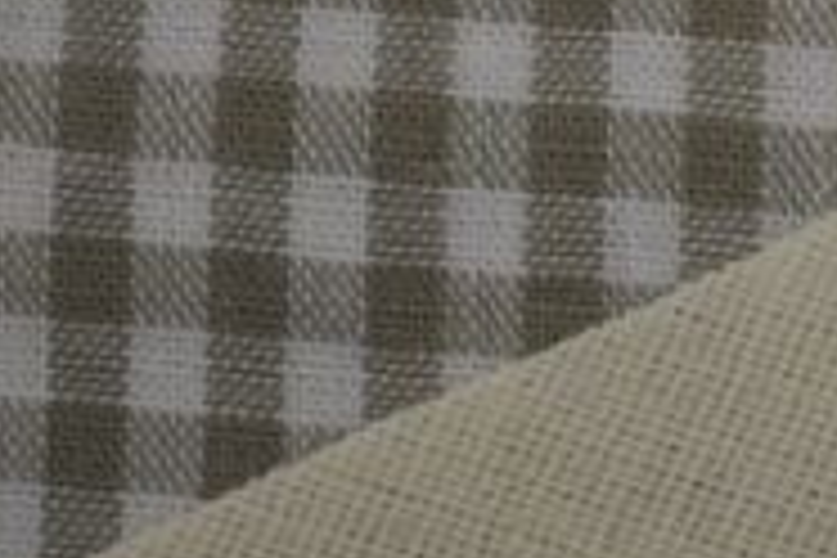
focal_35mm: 290
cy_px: 160
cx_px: 1791
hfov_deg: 6.8
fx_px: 6745
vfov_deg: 4.7
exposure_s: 1/80
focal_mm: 45
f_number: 5.3
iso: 400
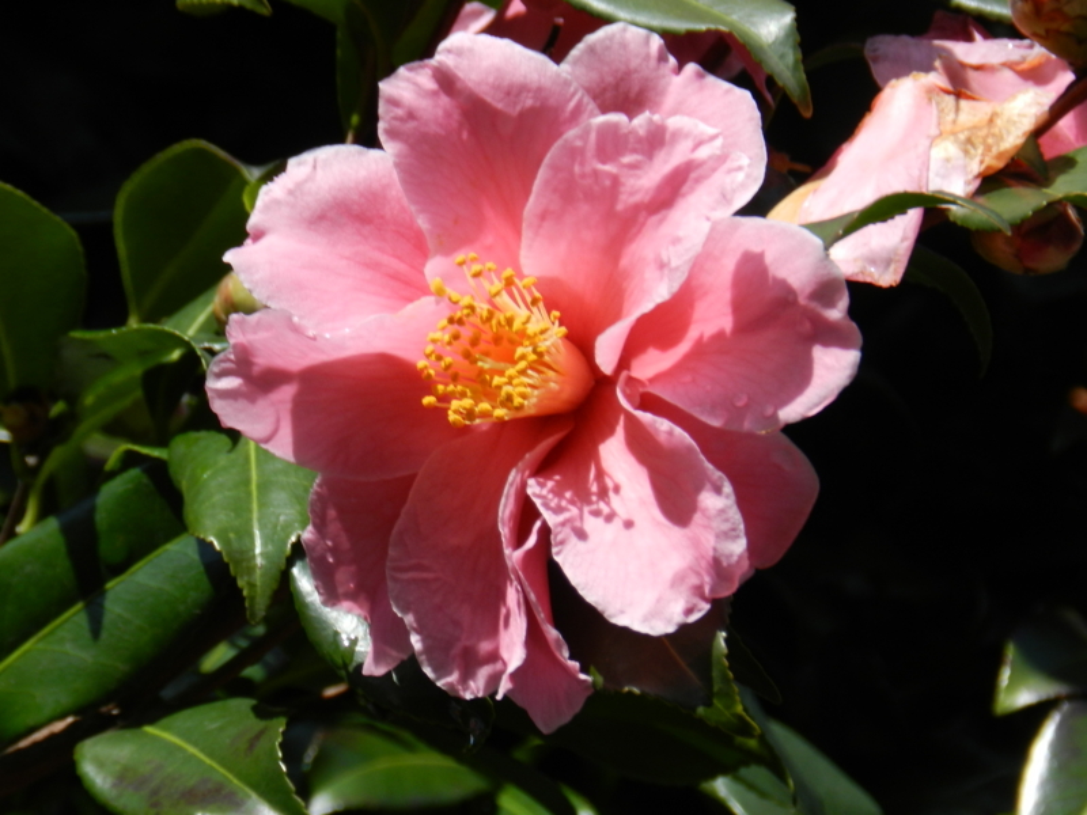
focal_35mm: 435
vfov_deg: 3.4
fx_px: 13660
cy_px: 408
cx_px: 544
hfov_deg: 4.6
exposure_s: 1/640
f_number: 5.6
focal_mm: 77.3
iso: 160
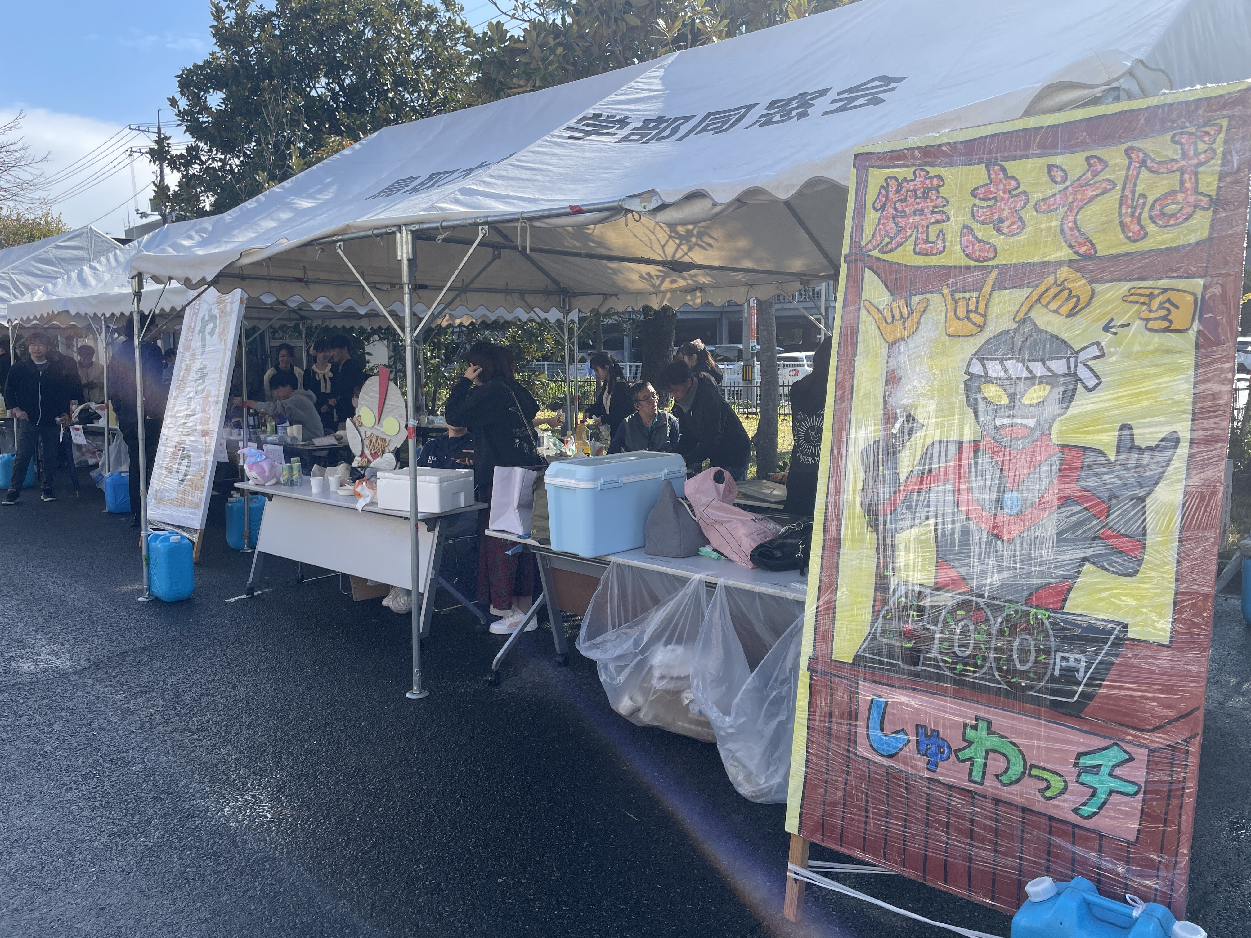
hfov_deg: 67.3
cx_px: 626
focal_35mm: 26
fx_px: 940
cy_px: 469
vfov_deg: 53.1
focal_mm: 4.2
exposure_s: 1/1453
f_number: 1.6
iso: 32
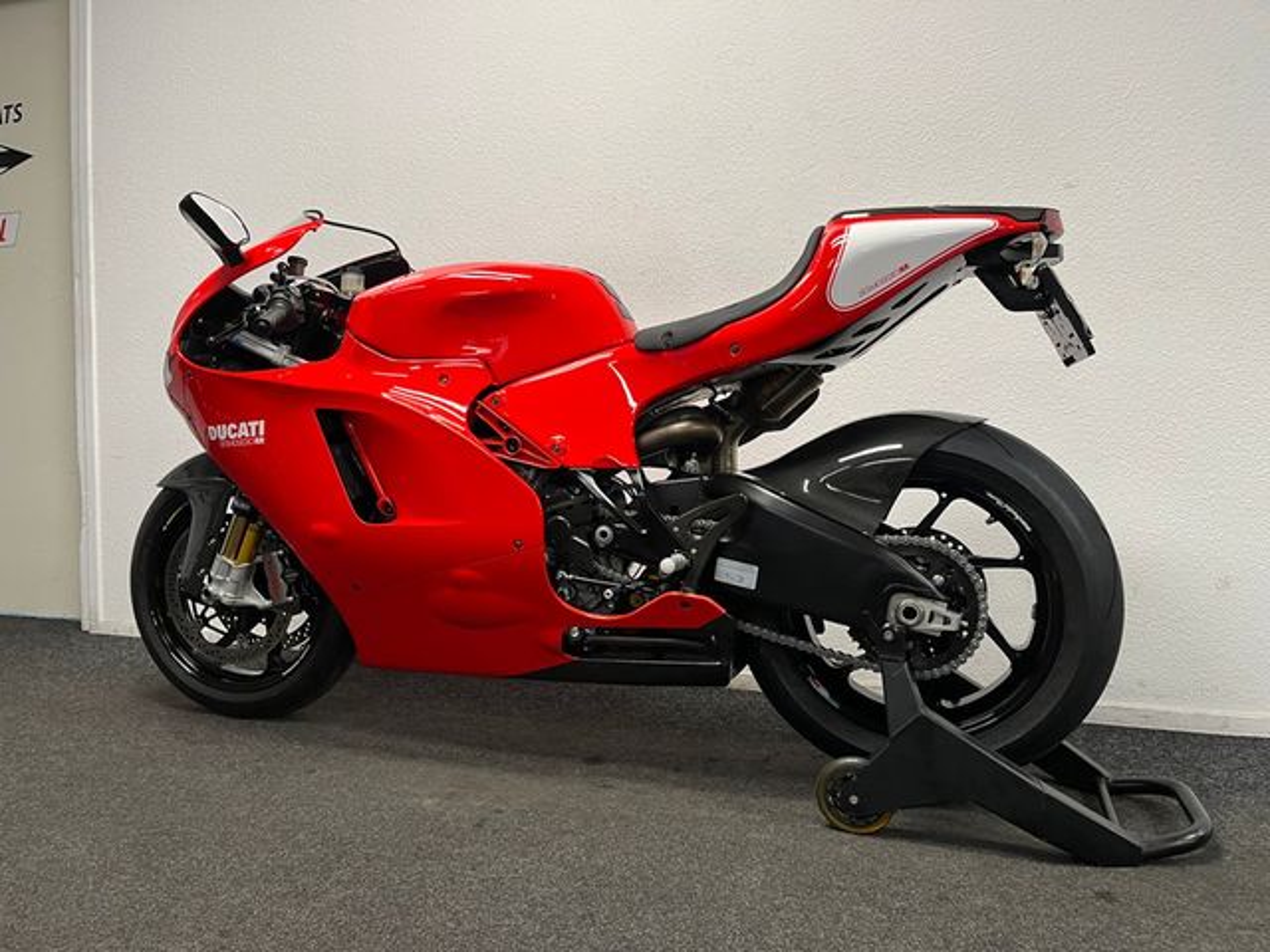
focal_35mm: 26
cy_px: 476
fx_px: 954
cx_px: 635
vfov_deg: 53.1
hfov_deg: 67.3
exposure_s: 1/50
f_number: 1.6
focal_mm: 5.1
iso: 80
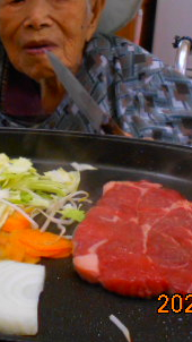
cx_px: 54
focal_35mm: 60
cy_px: 91
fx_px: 543
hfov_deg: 19.9
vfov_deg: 34.2
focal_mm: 4.6
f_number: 3.2
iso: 360
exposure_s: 1/30
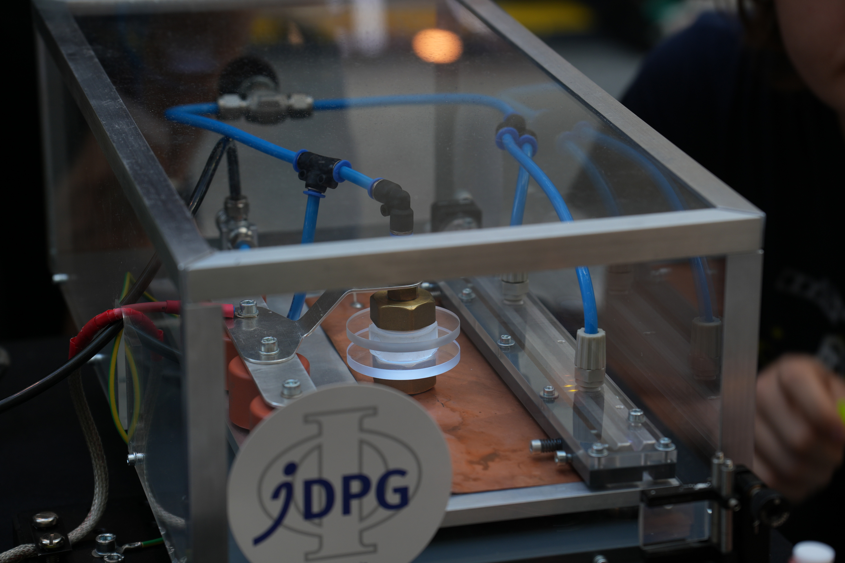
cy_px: 282
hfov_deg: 19.5
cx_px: 422
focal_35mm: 105
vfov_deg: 13.0
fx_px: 2464
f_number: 4
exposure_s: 1/100
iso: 100
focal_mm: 70
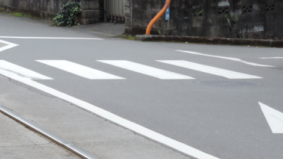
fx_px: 1253
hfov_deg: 12.9
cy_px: 107
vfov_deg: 7.3
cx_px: 163
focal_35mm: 167
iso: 220
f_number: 4.1
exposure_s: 1/100
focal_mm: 16
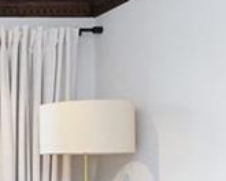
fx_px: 641
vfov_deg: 15.9
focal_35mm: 96
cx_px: -207
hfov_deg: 16.1
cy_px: 162
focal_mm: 11
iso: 1600
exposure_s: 1/160
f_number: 3.2
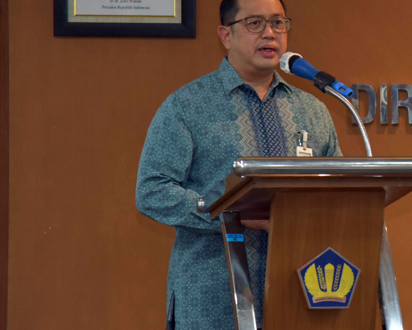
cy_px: 100
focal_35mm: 241
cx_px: 404
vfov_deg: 6.4
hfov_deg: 8.0
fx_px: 2939
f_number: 4.5
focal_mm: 120
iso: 3200
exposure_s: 1/125
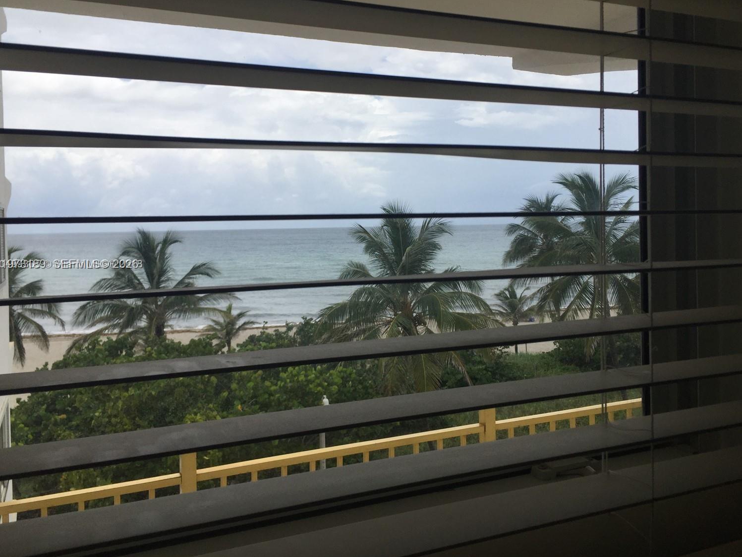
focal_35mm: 31
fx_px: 665
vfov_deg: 45.4
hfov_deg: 58.3
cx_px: 381
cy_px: 265
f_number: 2.2
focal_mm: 4.15
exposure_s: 1/2083
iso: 32
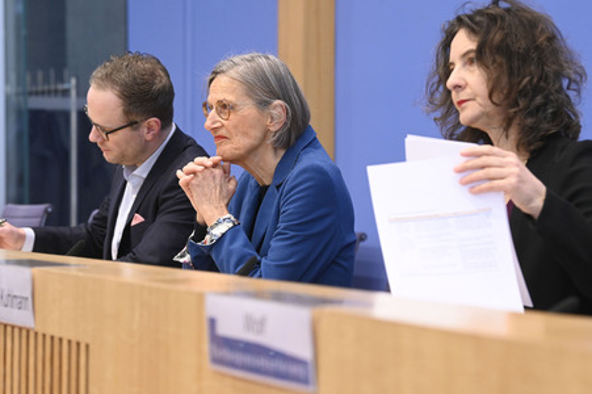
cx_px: 296
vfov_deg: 11.4
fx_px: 1972
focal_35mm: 120
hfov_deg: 17.1
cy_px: 197
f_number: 6.3
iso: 5000
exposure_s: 1/400
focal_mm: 120
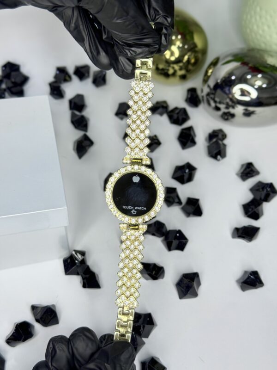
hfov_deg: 30.3
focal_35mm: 48
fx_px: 512
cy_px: 185
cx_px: 138
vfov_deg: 39.7
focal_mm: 6.76
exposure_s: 1/121
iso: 50
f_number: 1.78
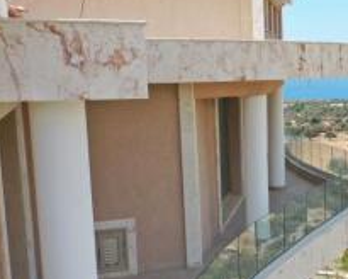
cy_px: 164
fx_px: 628
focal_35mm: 61
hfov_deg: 28.4
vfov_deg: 25.0
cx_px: 373
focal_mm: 10.26
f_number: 5.6
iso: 100
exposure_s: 1/320
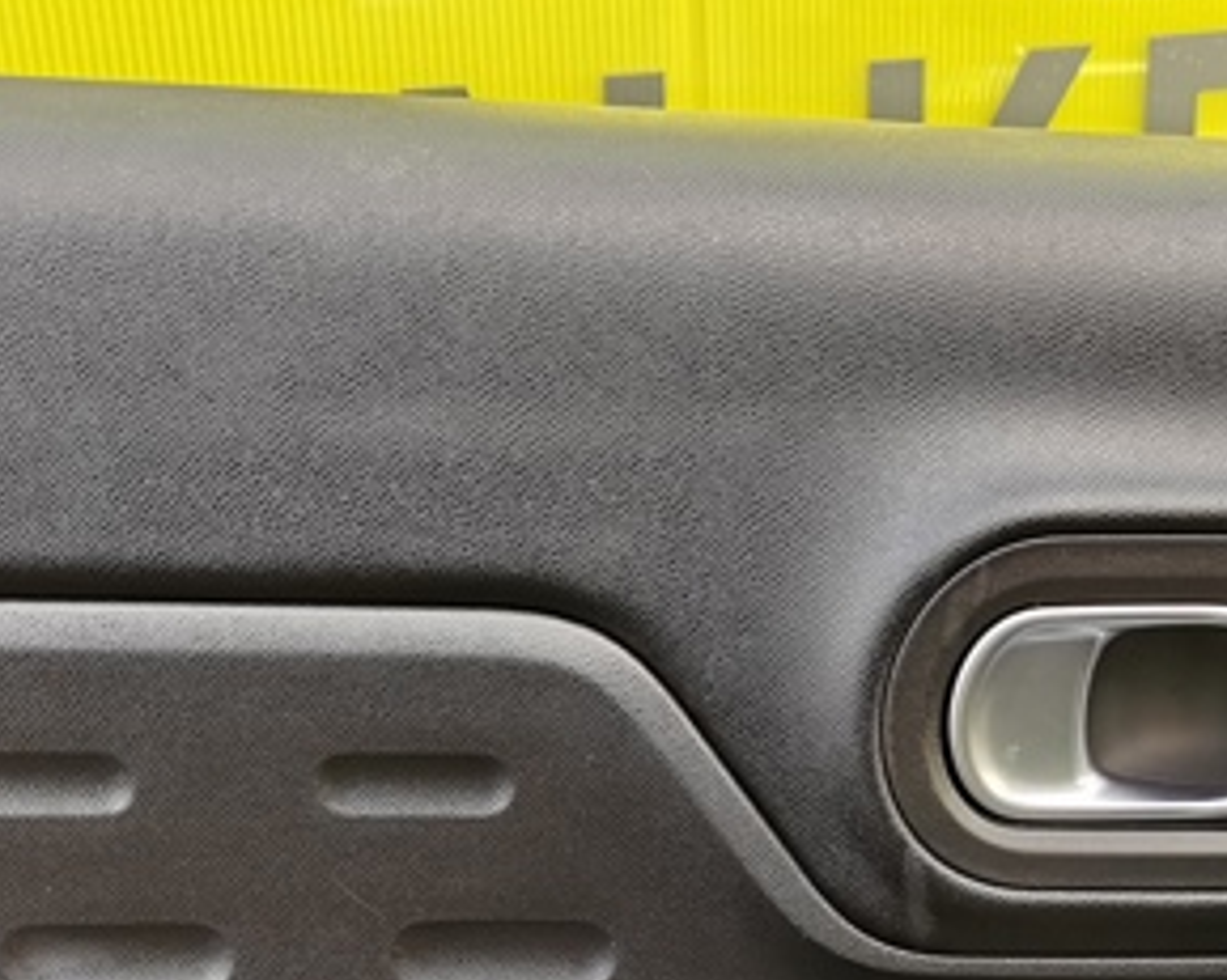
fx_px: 2650
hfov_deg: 26.0
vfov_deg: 19.6
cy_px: 1196
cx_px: 768
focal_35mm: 73
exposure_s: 1/100
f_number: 1.8
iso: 125
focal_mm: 5.58
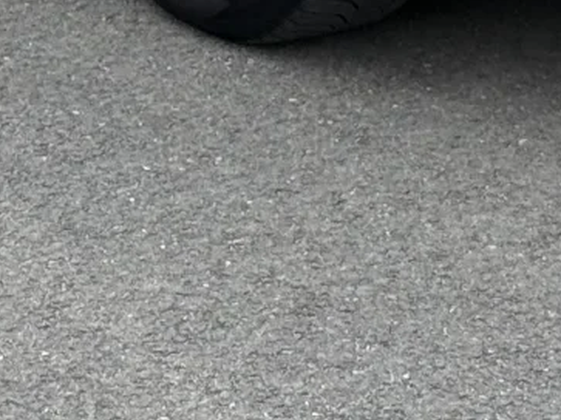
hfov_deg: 7.8
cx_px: 433
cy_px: -618
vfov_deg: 5.6
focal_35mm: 254
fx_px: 4115
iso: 64
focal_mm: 6.76
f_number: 1.78
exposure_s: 1/1838
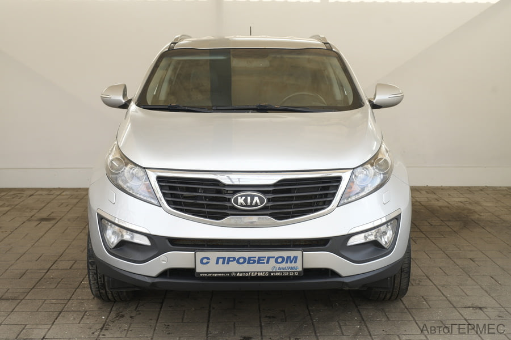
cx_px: 256
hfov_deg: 39.6
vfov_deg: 27.0
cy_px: 170
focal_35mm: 50
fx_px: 710
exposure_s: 1/50
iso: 100
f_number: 5.6
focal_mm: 50
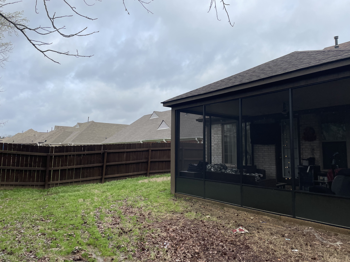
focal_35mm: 26
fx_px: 263
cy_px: 131
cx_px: 175
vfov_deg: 53.1
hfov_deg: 67.3
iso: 32
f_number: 1.6
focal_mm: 4.2
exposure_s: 1/2564
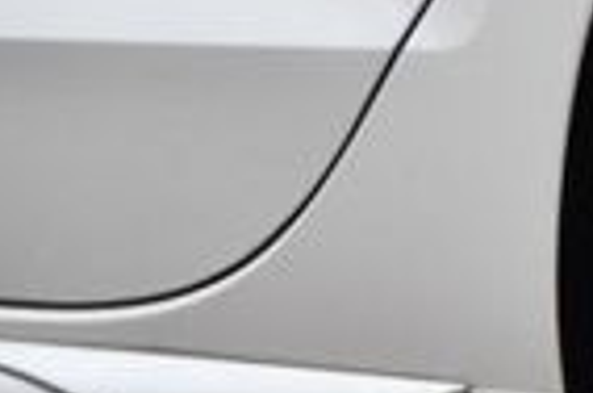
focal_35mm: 758
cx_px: 1328
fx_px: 12458
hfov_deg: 2.7
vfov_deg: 1.8
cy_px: 301
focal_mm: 112
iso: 360
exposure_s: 1/250
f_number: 5.6
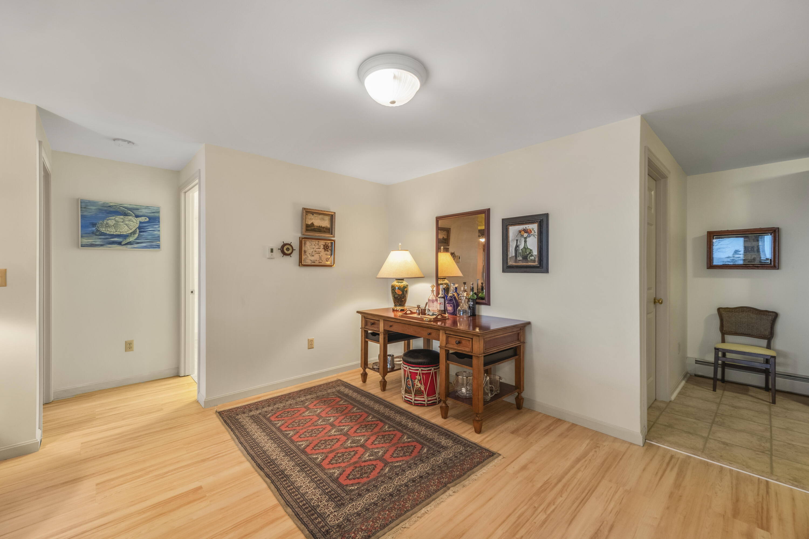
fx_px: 315
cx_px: 404
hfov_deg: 104.3
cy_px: 270
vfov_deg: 81.2
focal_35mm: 14
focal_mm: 9.4
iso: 500
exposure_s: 1/3
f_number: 8
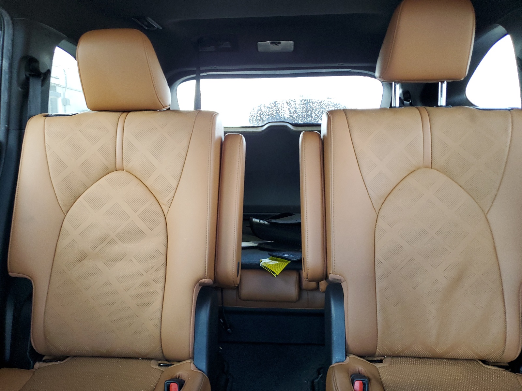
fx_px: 392
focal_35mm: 26
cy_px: 196
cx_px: 261
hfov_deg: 67.3
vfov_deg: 53.1
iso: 171
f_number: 1.5
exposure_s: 1/60.2
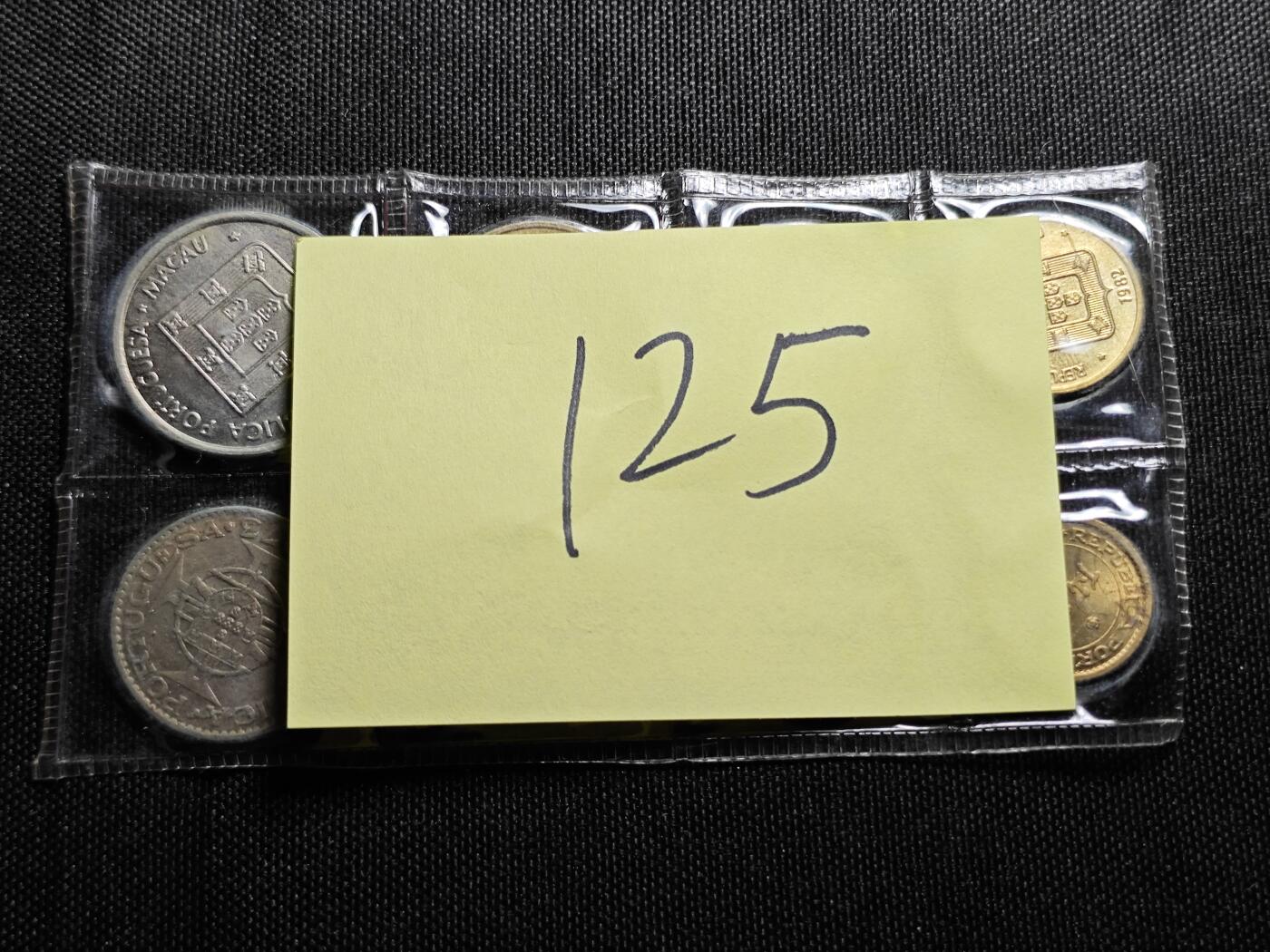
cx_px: 635
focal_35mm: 49
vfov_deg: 29.7
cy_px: 476
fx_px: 1798
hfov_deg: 38.9
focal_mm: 5.84
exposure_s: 1/100
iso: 100
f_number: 1.6
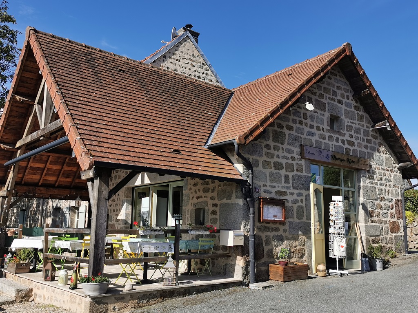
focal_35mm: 33
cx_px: 209
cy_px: 156
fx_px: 398
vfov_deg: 42.9
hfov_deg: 55.4
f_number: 1.6
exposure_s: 1/4016
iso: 50
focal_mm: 5.56
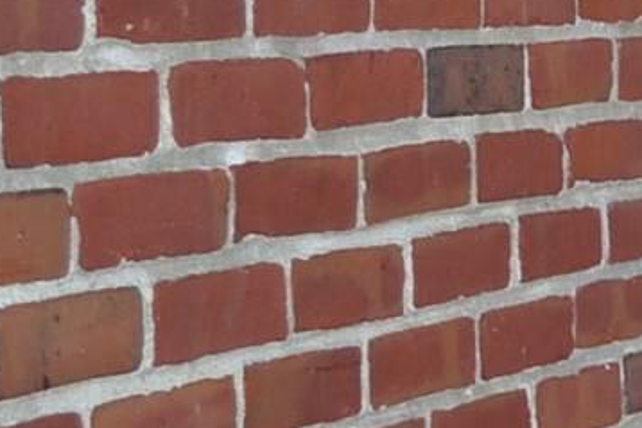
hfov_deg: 8.7
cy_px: 64
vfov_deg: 6.7
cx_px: 1738
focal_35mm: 206
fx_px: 3675
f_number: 4
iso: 100
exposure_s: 1/160
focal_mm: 24
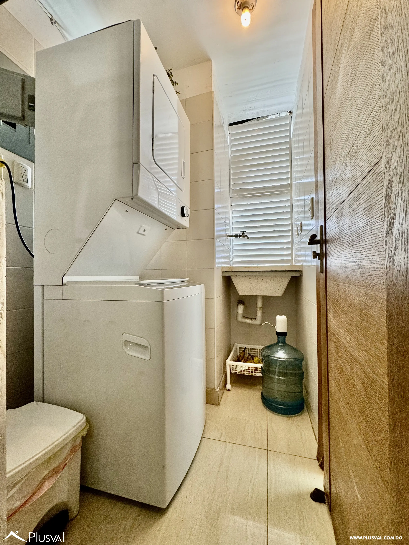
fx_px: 221
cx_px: 204
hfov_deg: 85.7
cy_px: 272
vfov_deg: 102.1
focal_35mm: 14
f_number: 2.2
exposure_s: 1/120
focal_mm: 2.22
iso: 160
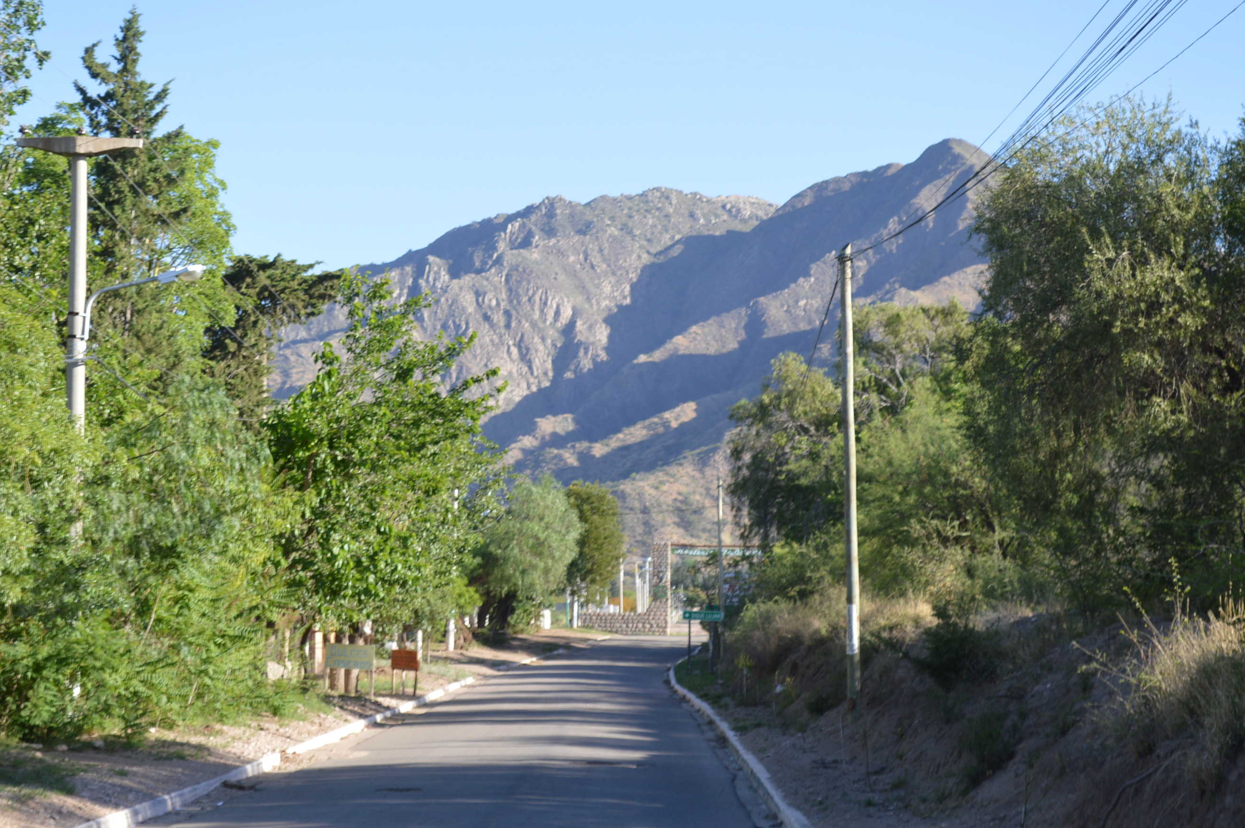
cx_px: 558
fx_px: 2971
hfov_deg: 23.7
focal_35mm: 86
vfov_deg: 15.9
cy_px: 361
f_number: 6.3
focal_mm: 50
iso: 100
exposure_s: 1/160
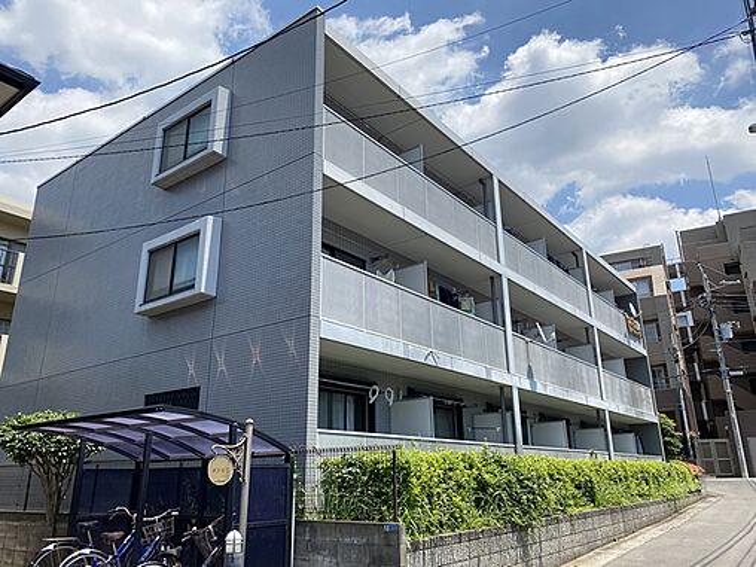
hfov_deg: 67.3
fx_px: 568
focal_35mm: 26
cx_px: 378
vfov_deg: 53.1
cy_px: 284
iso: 32
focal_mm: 4.25
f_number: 1.8
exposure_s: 1/3125
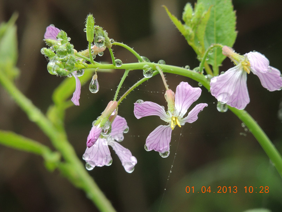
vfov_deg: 1.5
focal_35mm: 1000
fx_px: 8147
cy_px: 106
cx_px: 141
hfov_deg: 2.0
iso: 400
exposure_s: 1/400
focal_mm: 180
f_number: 6.6
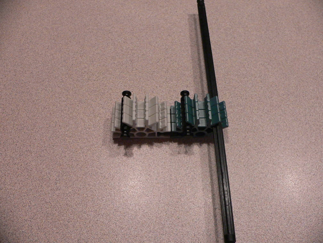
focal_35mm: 35
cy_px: 122
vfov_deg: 40.7
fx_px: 327
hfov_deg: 52.6
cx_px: 162
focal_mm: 4.6
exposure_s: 1/40
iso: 200
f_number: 2.8
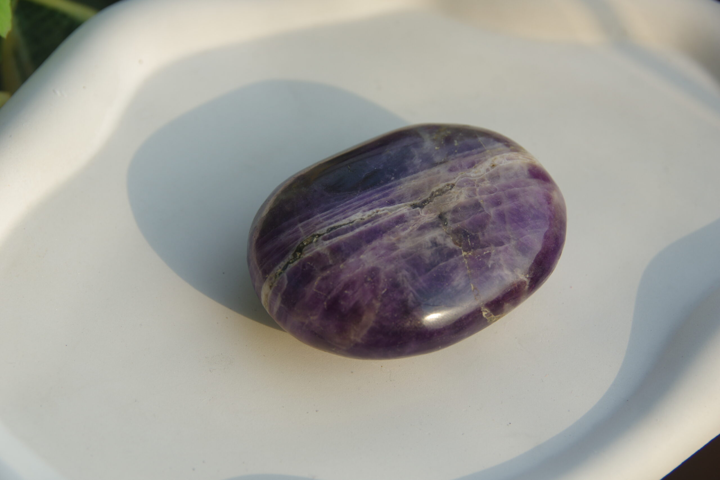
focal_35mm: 72
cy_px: 240
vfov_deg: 18.9
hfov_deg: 28.1
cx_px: 360
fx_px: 1440
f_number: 5.6
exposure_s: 1/125
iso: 100
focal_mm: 48
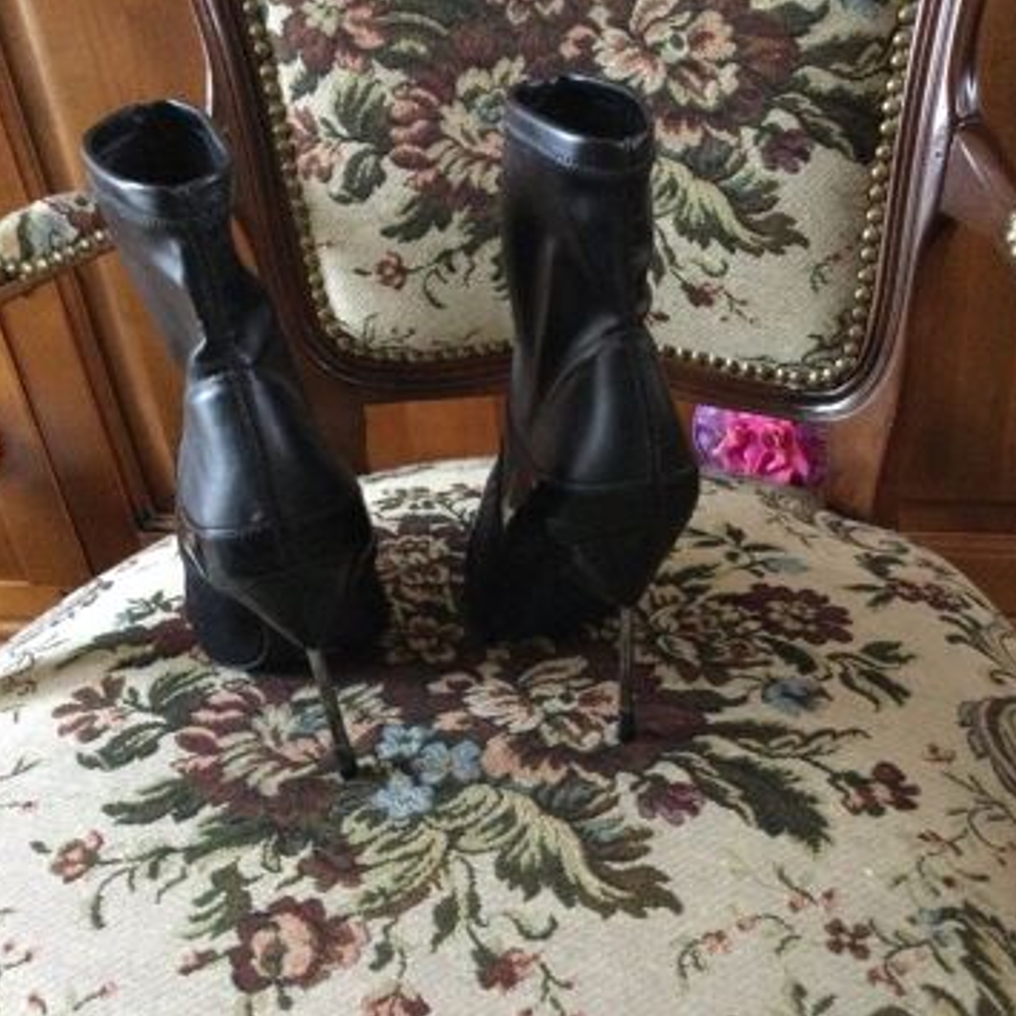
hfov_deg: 44.6
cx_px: 624
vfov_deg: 44.9
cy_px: 507
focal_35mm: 37
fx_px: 1229
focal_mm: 3.3
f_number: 2.4
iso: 400
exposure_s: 1/17
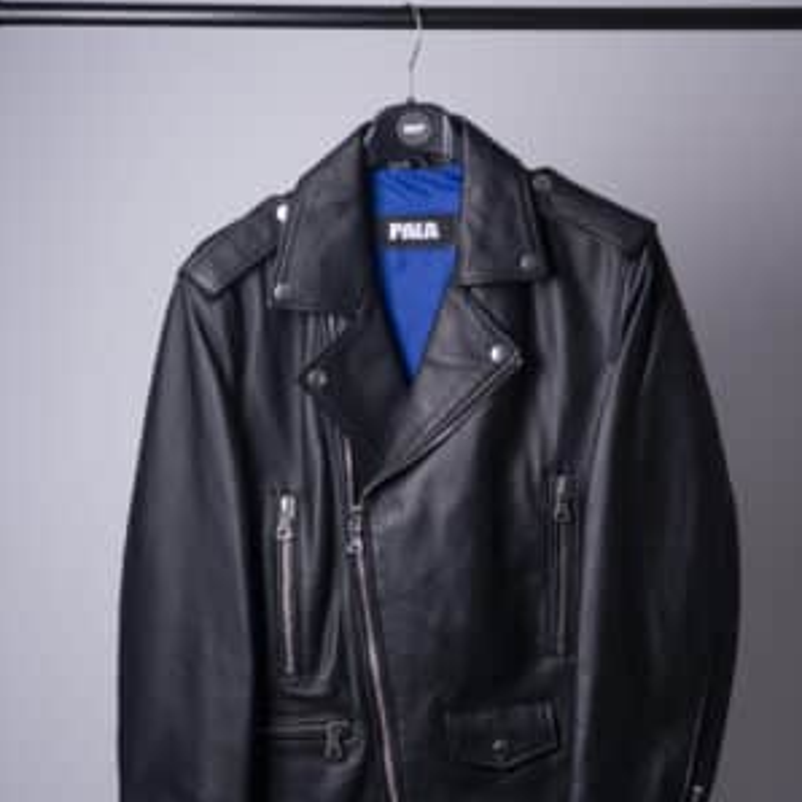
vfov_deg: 16.0
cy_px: 483
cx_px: 401
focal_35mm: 109
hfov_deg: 16.0
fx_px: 2857
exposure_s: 1/500
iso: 320
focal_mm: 85
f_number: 8
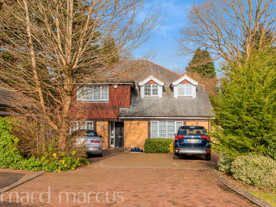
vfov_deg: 51.3
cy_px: 105
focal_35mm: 27
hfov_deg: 65.3
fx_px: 215
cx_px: 129
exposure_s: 1/180
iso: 200
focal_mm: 24
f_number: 8
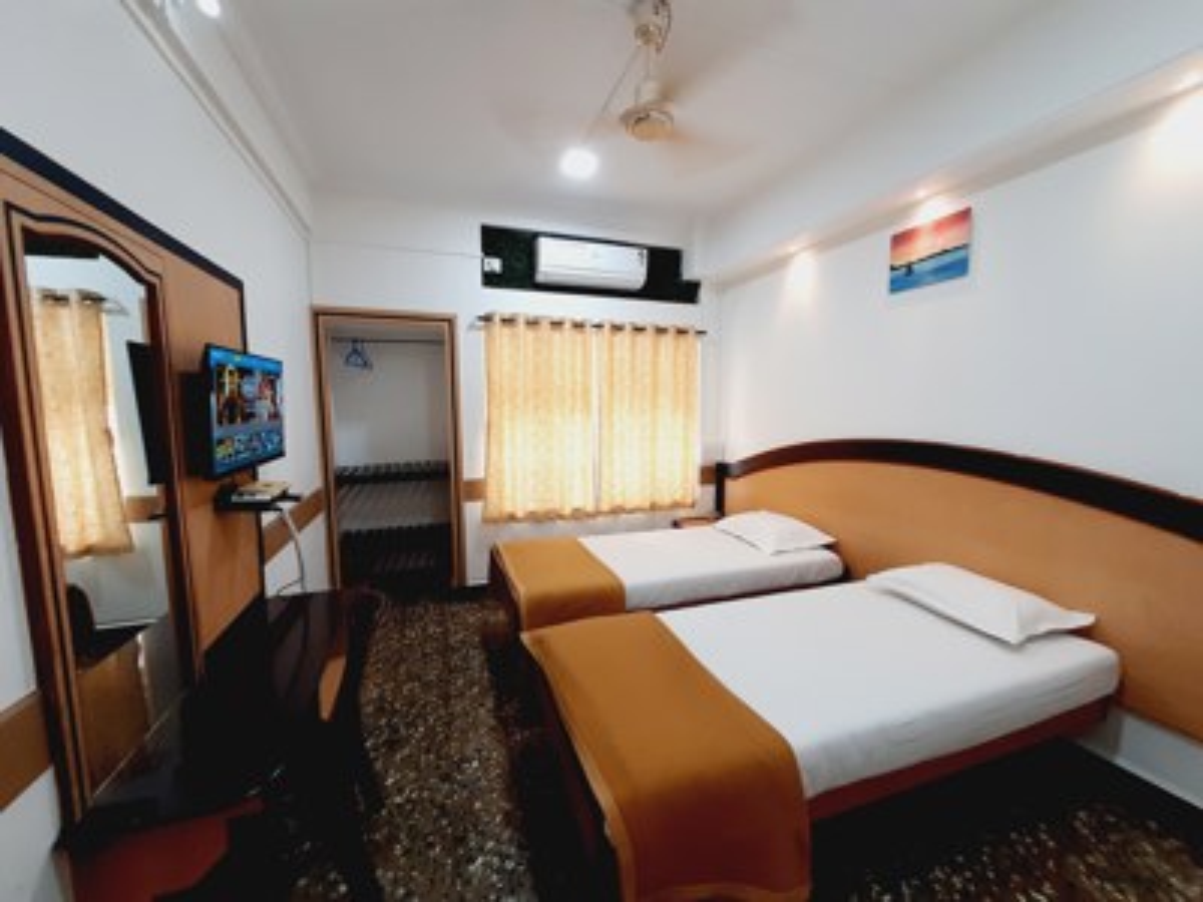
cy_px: 451
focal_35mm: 13
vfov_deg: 89.9
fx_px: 452
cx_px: 602
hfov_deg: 106.2
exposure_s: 1/25
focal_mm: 1.42
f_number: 2.2
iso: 80
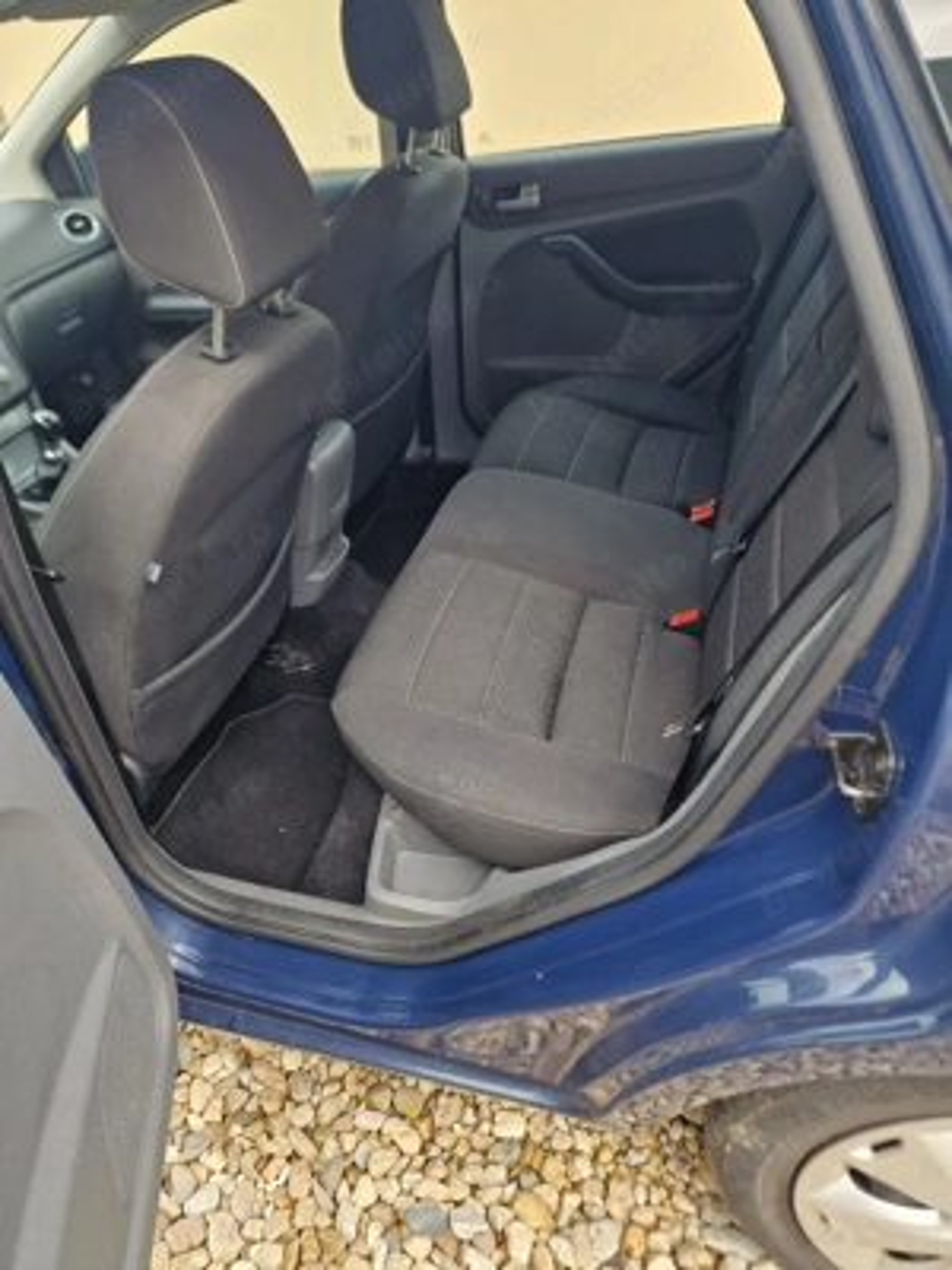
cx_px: 476
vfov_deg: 73.9
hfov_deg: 58.9
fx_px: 843
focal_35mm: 23
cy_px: 635
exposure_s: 1/182
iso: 64
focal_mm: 6.4
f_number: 1.8
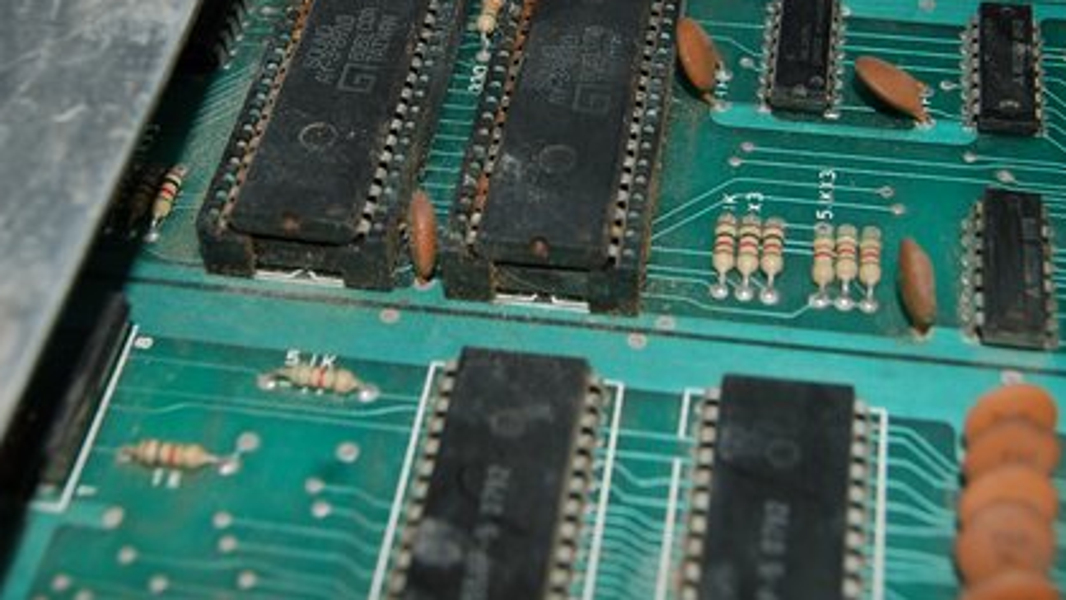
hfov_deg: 30.2
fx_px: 1972
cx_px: 519
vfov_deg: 17.1
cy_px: 100
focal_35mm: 70
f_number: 5.6
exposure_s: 1/125
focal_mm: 31
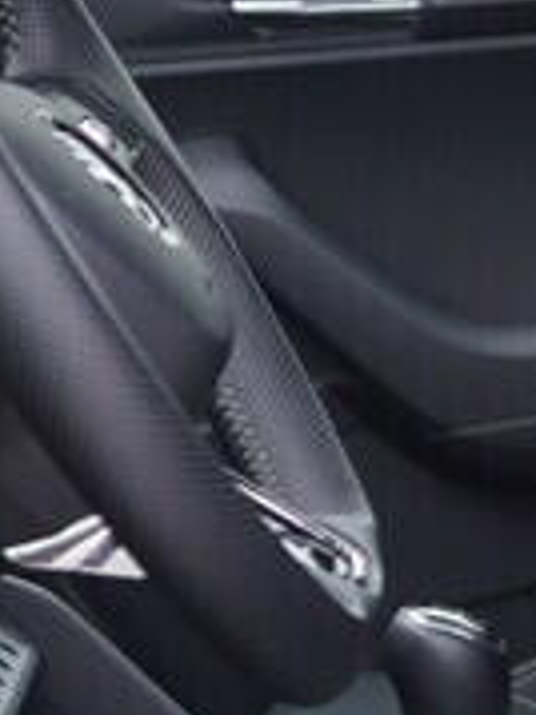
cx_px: 436
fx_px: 4093
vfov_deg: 10.0
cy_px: 182
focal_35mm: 198
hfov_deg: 7.5
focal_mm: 24
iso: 125
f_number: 2.8
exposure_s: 1/40
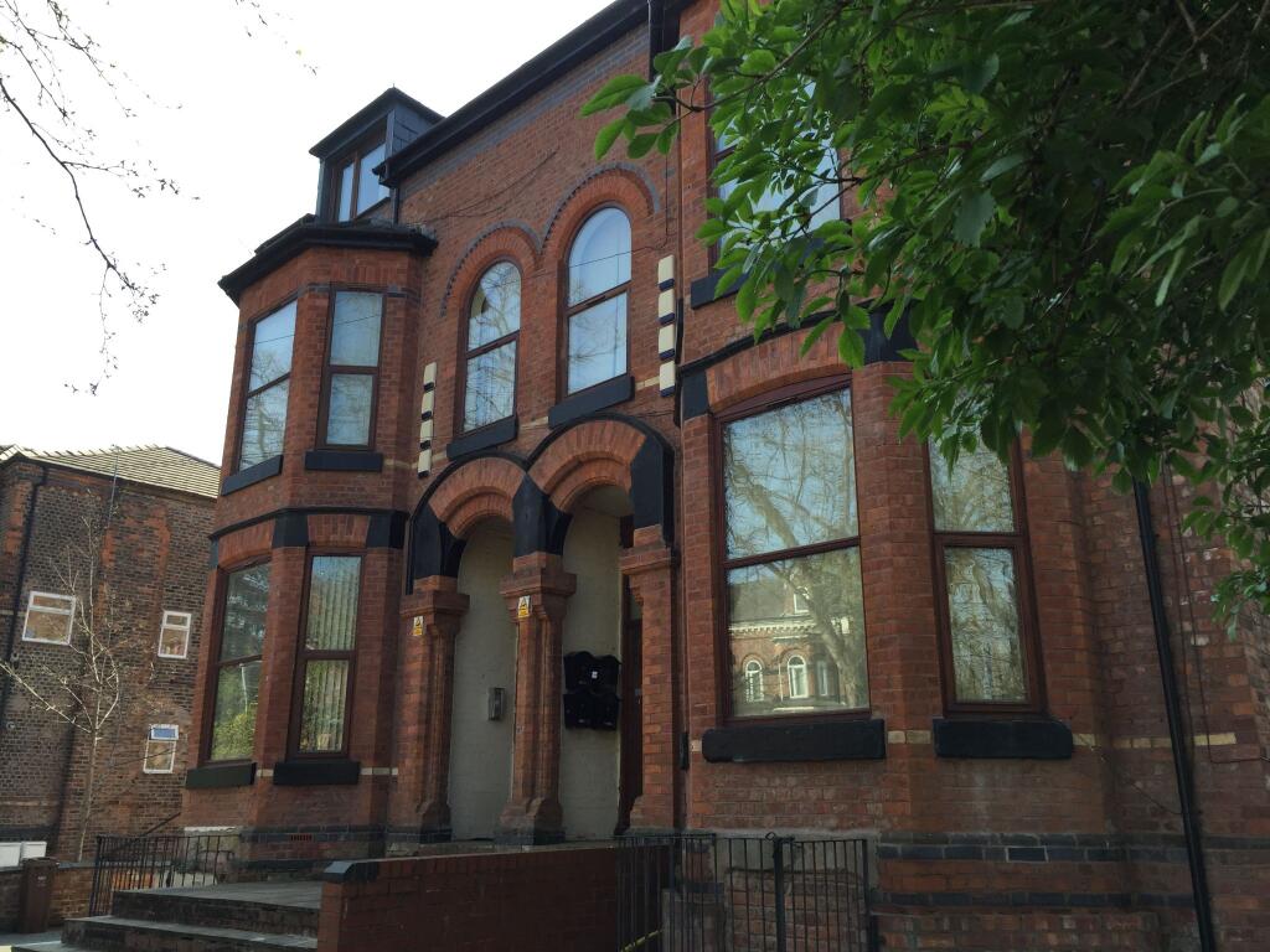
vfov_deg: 48.2
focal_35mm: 29
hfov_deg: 61.7
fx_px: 1064
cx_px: 635
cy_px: 476
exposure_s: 1/399
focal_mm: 4.15
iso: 32
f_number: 2.2
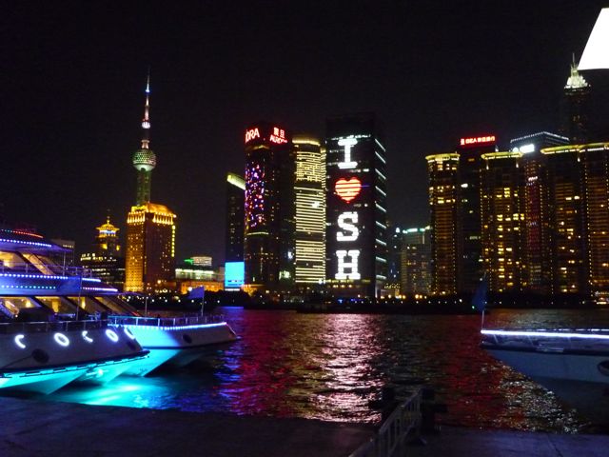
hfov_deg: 55.4
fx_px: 581
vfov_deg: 42.9
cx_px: 304
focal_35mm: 33
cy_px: 228
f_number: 2.8
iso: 800
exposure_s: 1/13
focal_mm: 5.5
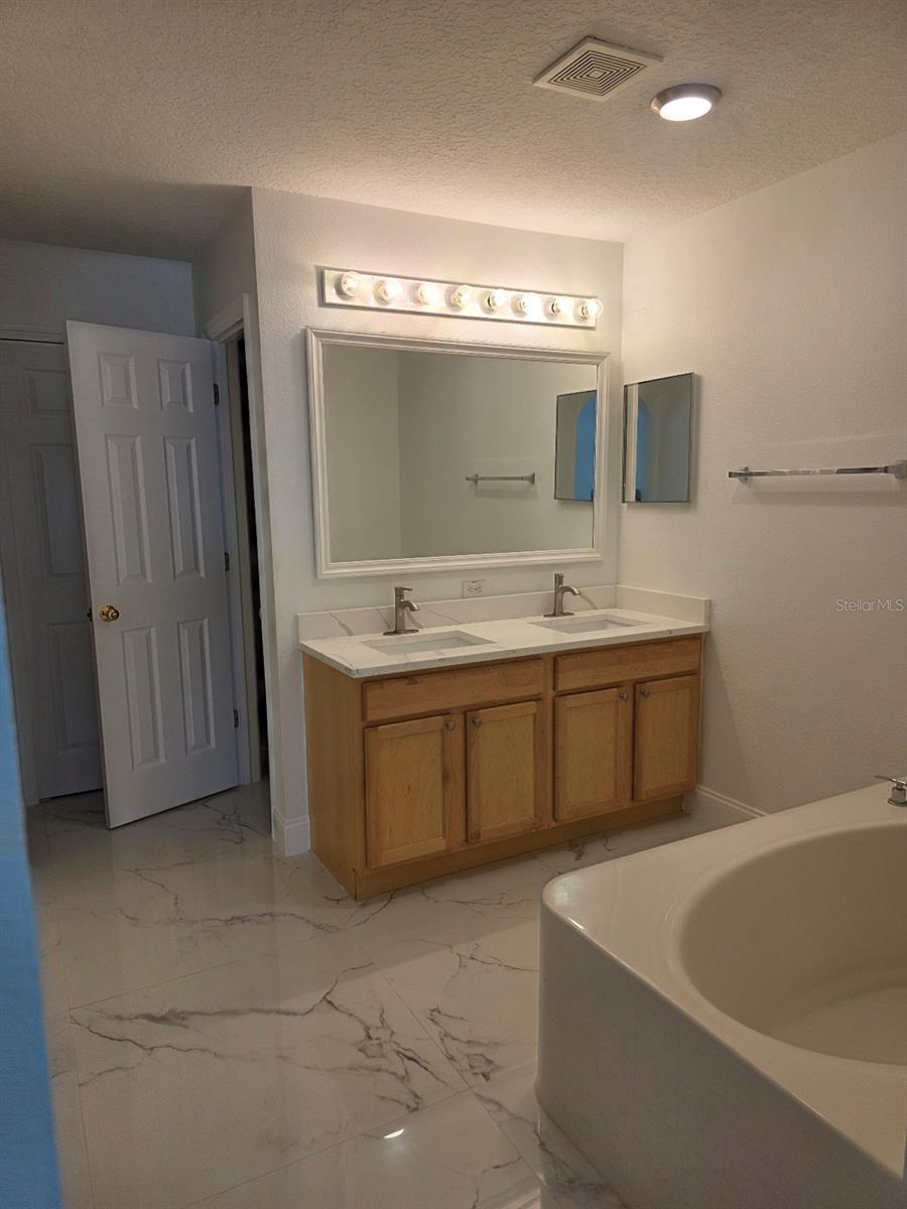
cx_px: 454
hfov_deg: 58.9
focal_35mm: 23
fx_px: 804
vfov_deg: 73.9
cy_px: 604
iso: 40
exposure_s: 1/120
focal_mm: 6.3
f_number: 1.7
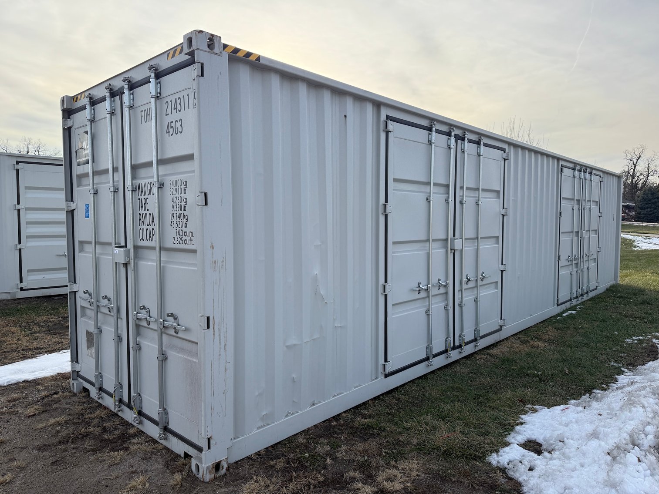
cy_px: 247
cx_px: 330
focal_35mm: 24
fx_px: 457
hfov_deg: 71.6
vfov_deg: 56.8
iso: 100
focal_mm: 6.76
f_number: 1.78
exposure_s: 1/2299
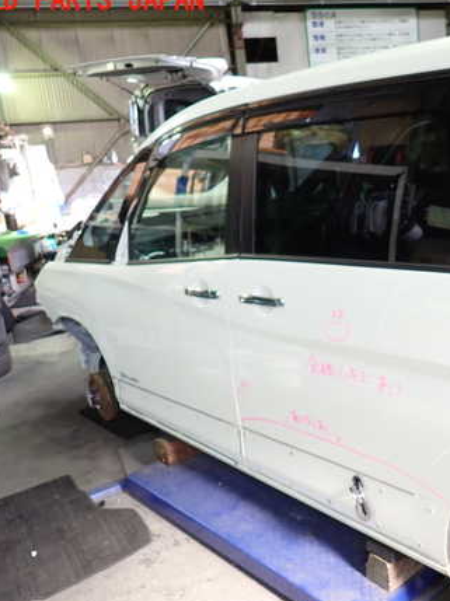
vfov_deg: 52.7
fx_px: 608
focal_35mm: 35
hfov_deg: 38.8
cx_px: 370
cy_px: 298
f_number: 2
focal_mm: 4.5
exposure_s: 1/40
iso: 200
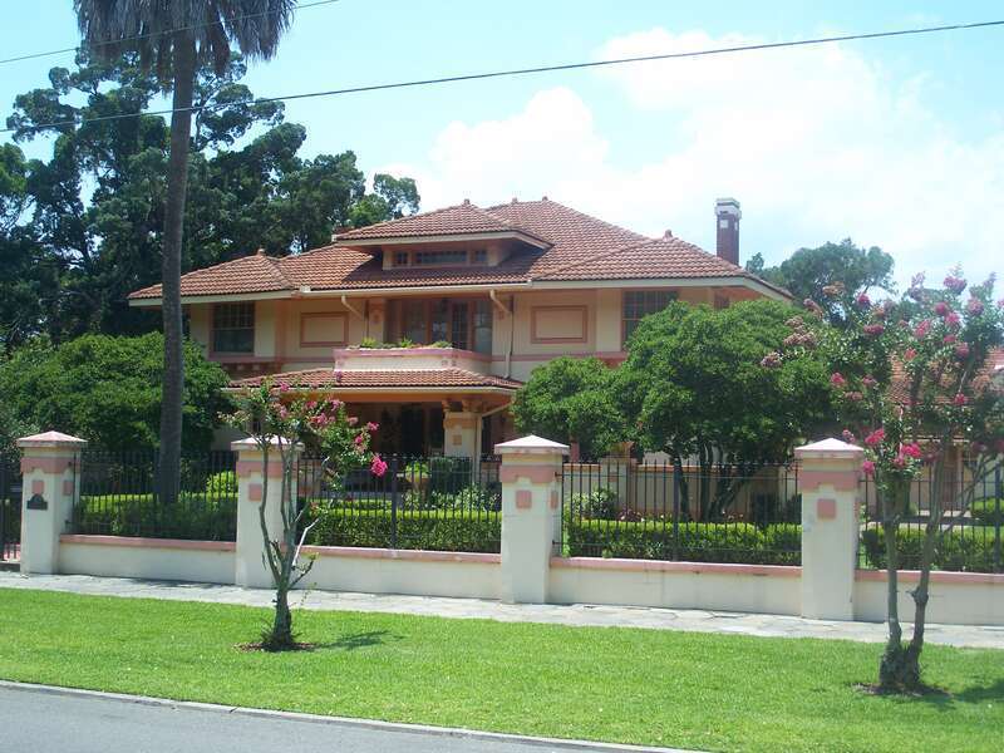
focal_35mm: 51
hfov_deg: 37.5
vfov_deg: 28.6
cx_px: 502
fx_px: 1479
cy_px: 376
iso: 64
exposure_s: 1/500
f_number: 3.2
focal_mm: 10.7
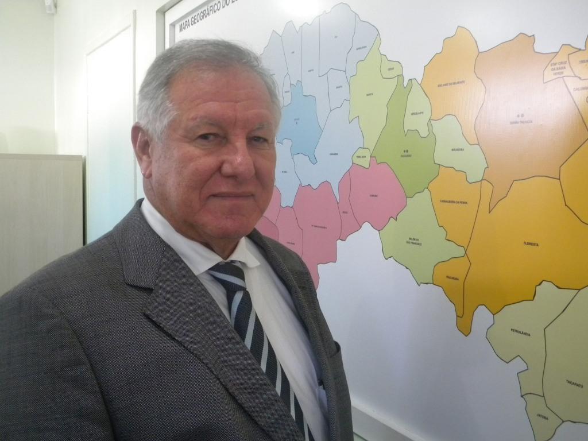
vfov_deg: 39.7
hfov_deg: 51.4
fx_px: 612
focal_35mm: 36
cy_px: 220
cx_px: 294
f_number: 3.7
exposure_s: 1/37.1
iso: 400
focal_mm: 6.4
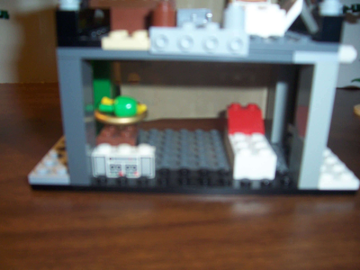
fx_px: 354
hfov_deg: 54.0
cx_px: 180
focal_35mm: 34
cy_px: 135
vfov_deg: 41.8
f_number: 2.7
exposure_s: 1/60
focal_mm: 5.6
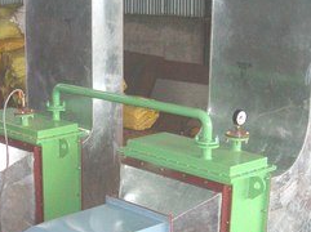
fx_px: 709
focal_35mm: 79
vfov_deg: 18.3
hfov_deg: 24.3
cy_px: 204
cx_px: 55
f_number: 2.8
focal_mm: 7.8
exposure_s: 1/60.1
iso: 200
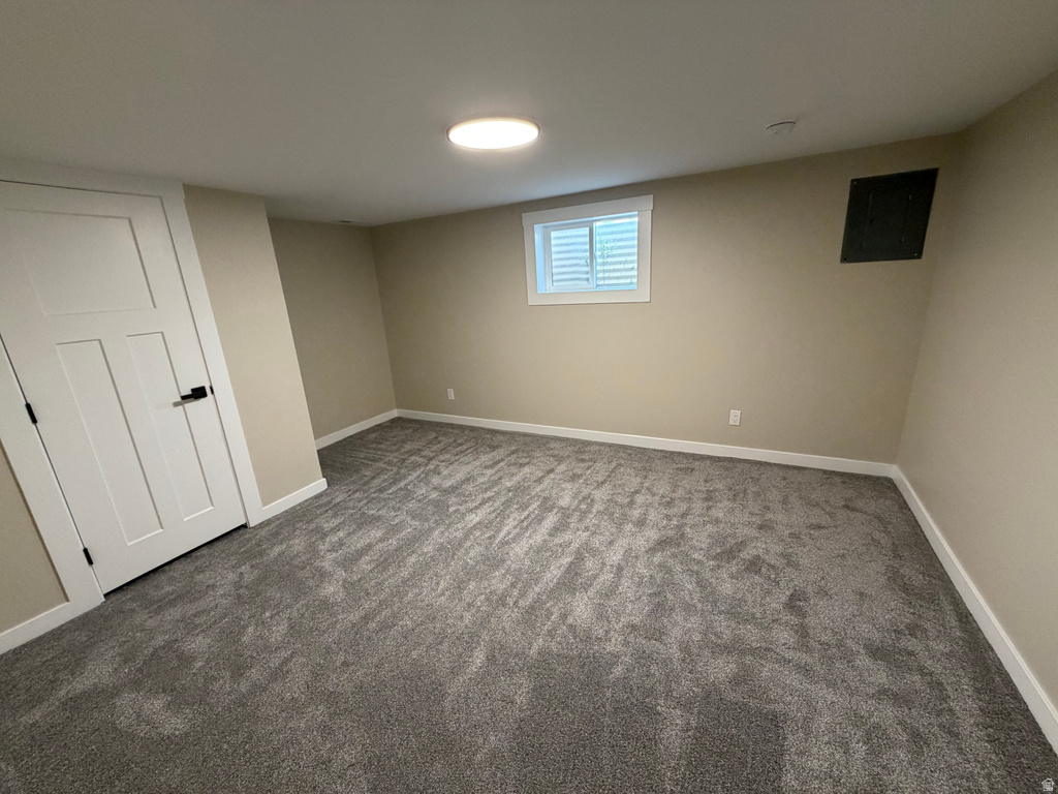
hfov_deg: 102.1
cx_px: 529
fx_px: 428
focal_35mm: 14
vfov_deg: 85.7
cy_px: 397
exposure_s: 1/60
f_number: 2.2
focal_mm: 2.22
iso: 320
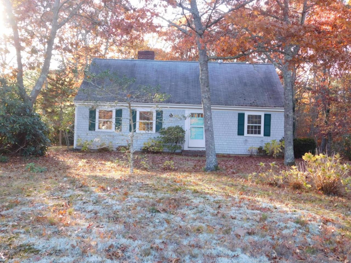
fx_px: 365
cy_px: 132
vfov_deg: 39.6
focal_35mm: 36
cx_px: 176
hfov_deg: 51.4
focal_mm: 6.3
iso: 125
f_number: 3.5
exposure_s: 1/60
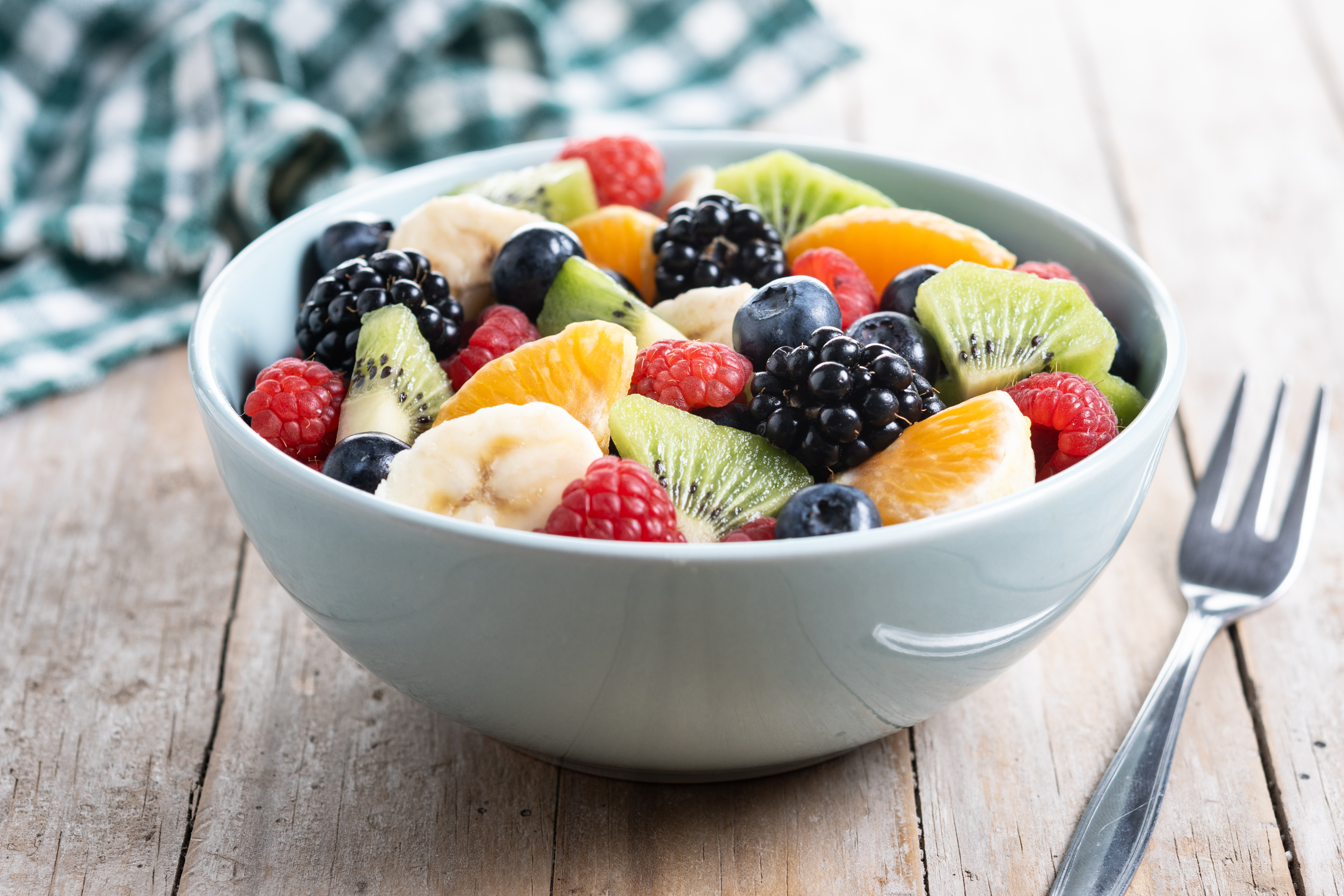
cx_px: 672
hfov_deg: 22.6
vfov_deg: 15.2
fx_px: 3360
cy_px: 448
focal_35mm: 90
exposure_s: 1/200
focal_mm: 60
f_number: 5.6
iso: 100
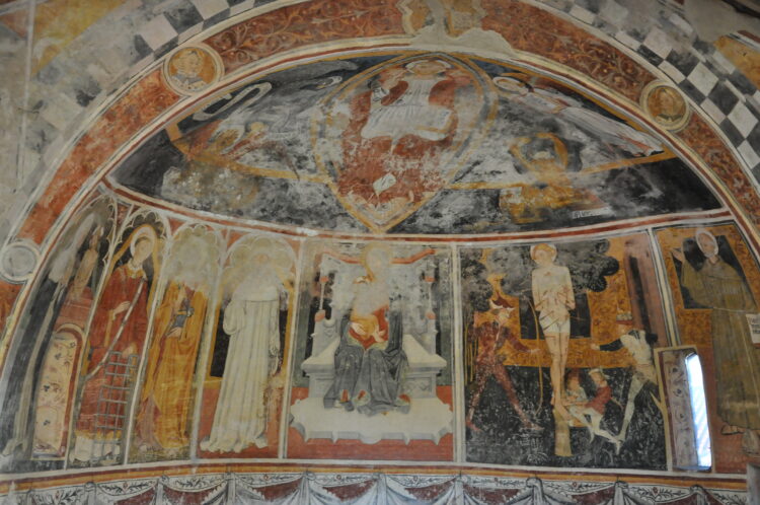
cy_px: 252
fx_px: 886
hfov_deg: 46.5
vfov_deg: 31.8
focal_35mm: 42
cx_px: 380
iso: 2000
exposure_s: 1/30
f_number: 4
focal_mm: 28
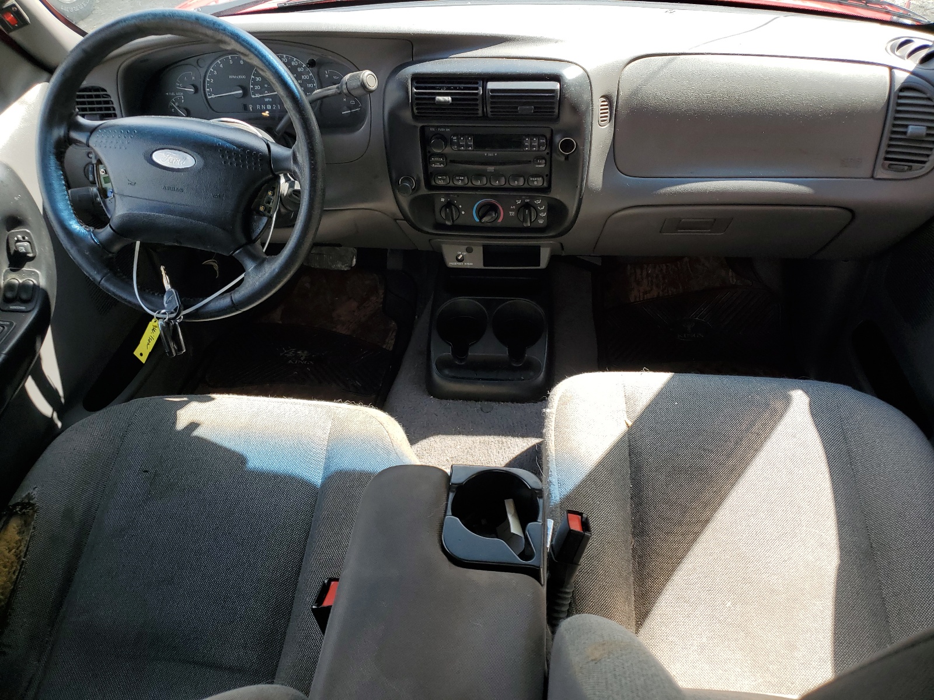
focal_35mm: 26
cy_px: 350
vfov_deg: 53.1
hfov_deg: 67.3
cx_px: 467
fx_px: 702
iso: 50
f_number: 1.5
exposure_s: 1/345
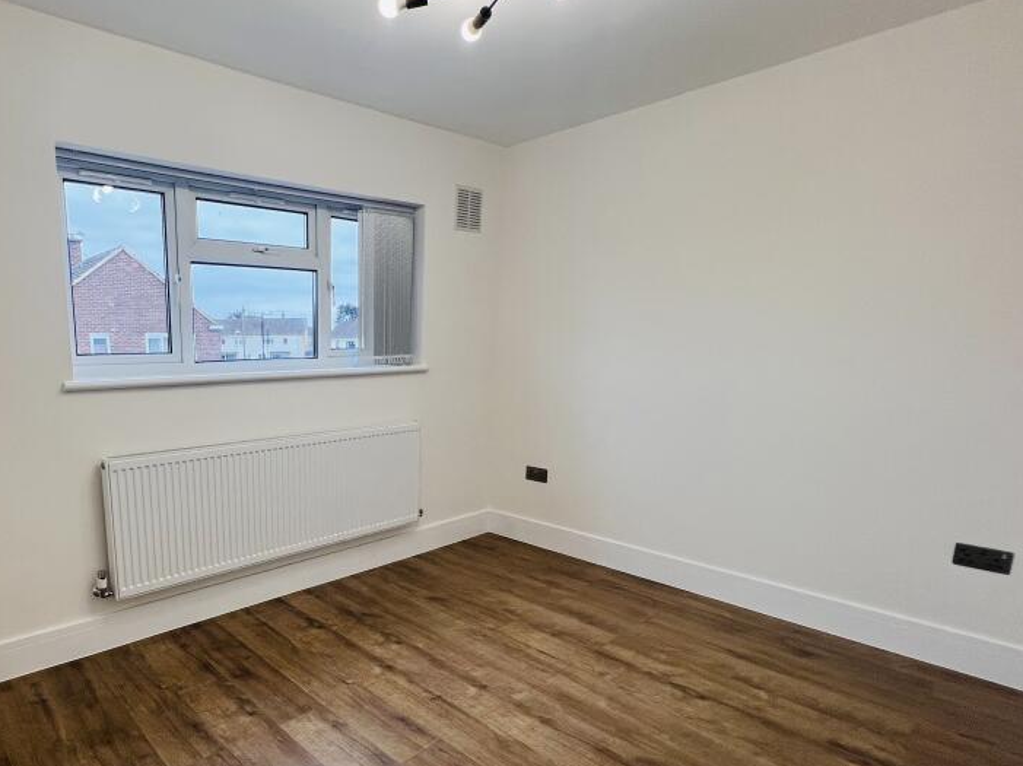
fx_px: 561
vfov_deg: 68.1
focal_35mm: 19
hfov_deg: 80.8
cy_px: 449
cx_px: 312
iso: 80
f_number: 1.8
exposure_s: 1/100
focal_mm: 1.57
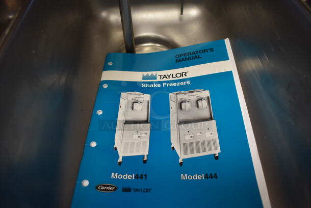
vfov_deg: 48.0
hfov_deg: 67.3
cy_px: 104
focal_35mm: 27
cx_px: 156
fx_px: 233
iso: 1250
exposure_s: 1/125
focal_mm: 18
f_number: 3.5
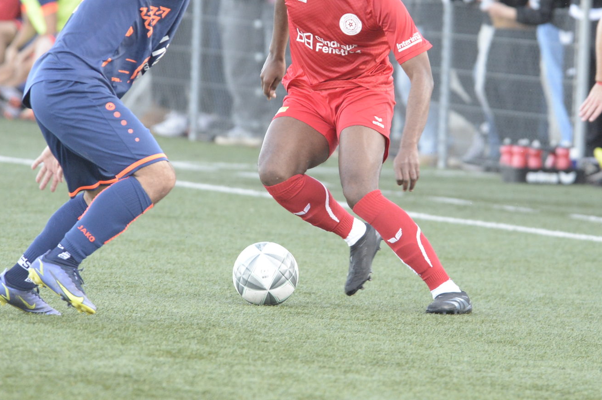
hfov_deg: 3.5
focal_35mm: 583
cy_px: 89
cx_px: 382
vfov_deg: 2.4
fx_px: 9738
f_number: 5.3
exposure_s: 1/640
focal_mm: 300
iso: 3600
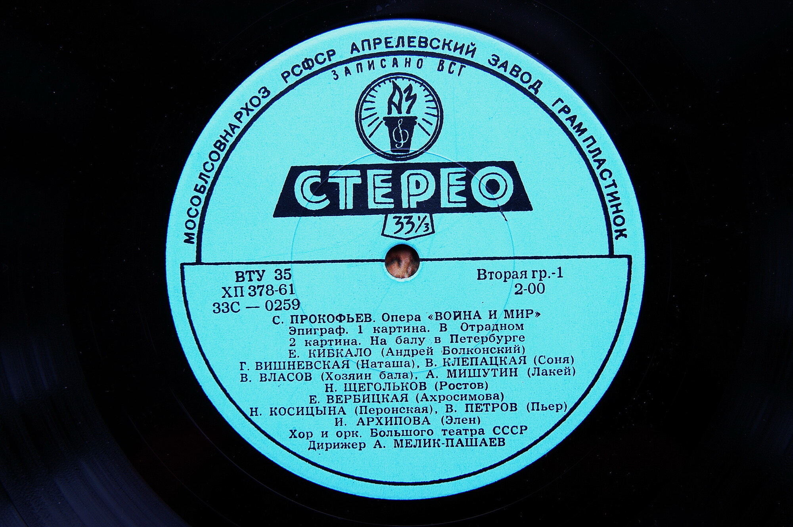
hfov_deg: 37.9
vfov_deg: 25.7
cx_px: 396
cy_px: 264
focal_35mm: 52
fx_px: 1155
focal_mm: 35
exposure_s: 1/60
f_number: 4
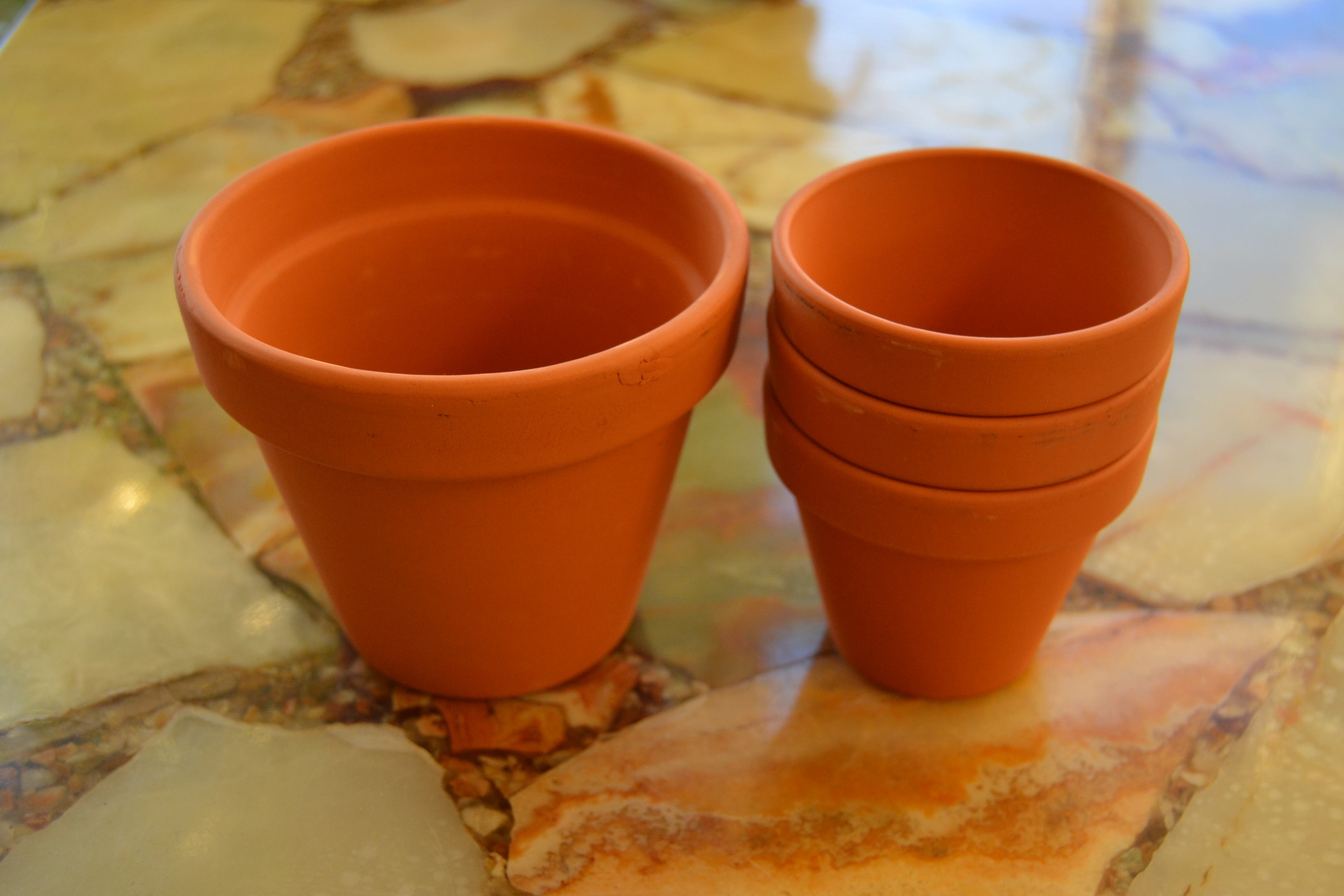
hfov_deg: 41.1
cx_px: 672
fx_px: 1792
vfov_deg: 28.1
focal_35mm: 48
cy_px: 448
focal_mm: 32
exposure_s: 1/60
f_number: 4.5
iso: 640
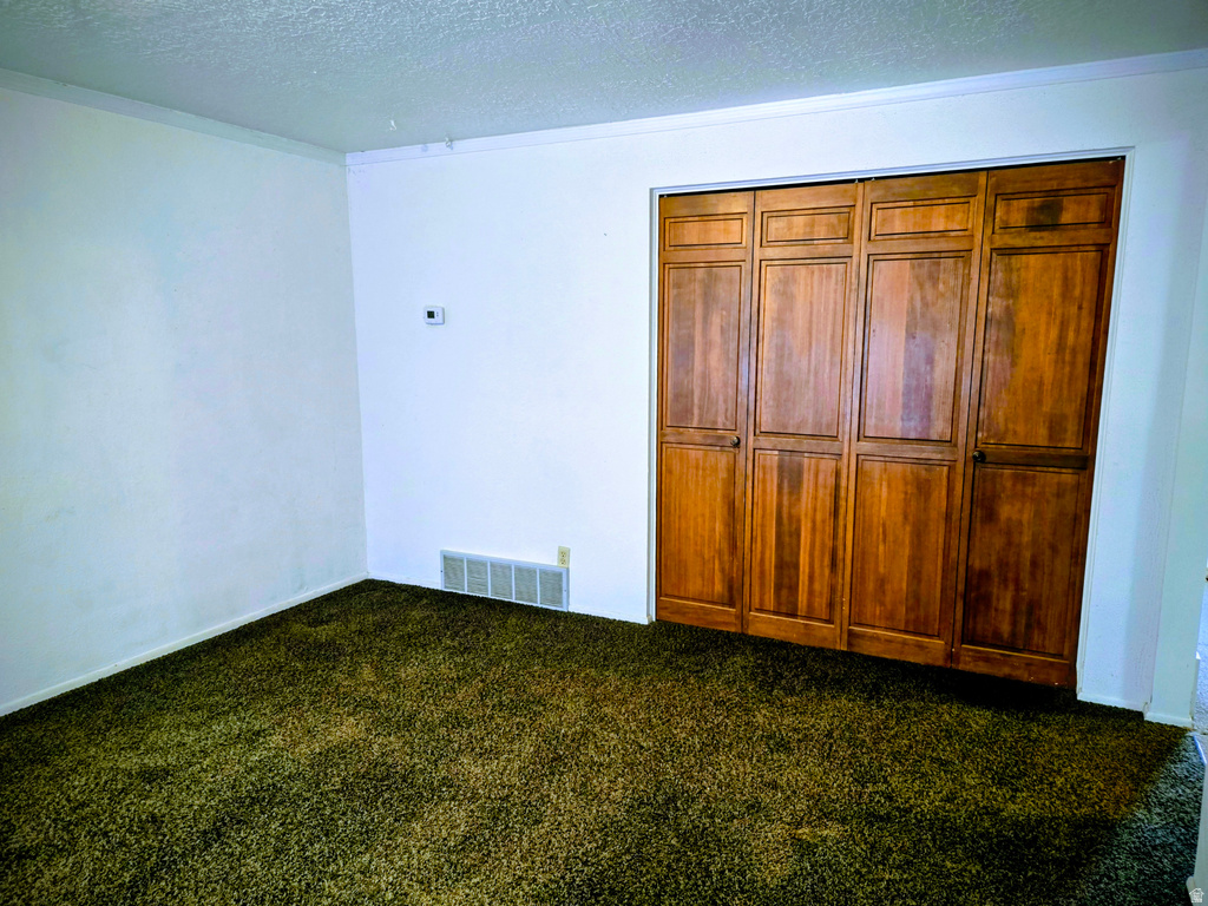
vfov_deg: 58.9
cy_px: 453
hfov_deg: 73.9
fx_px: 803
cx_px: 604
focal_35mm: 23
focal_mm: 5.4
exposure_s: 1/60
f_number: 1.8
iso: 640
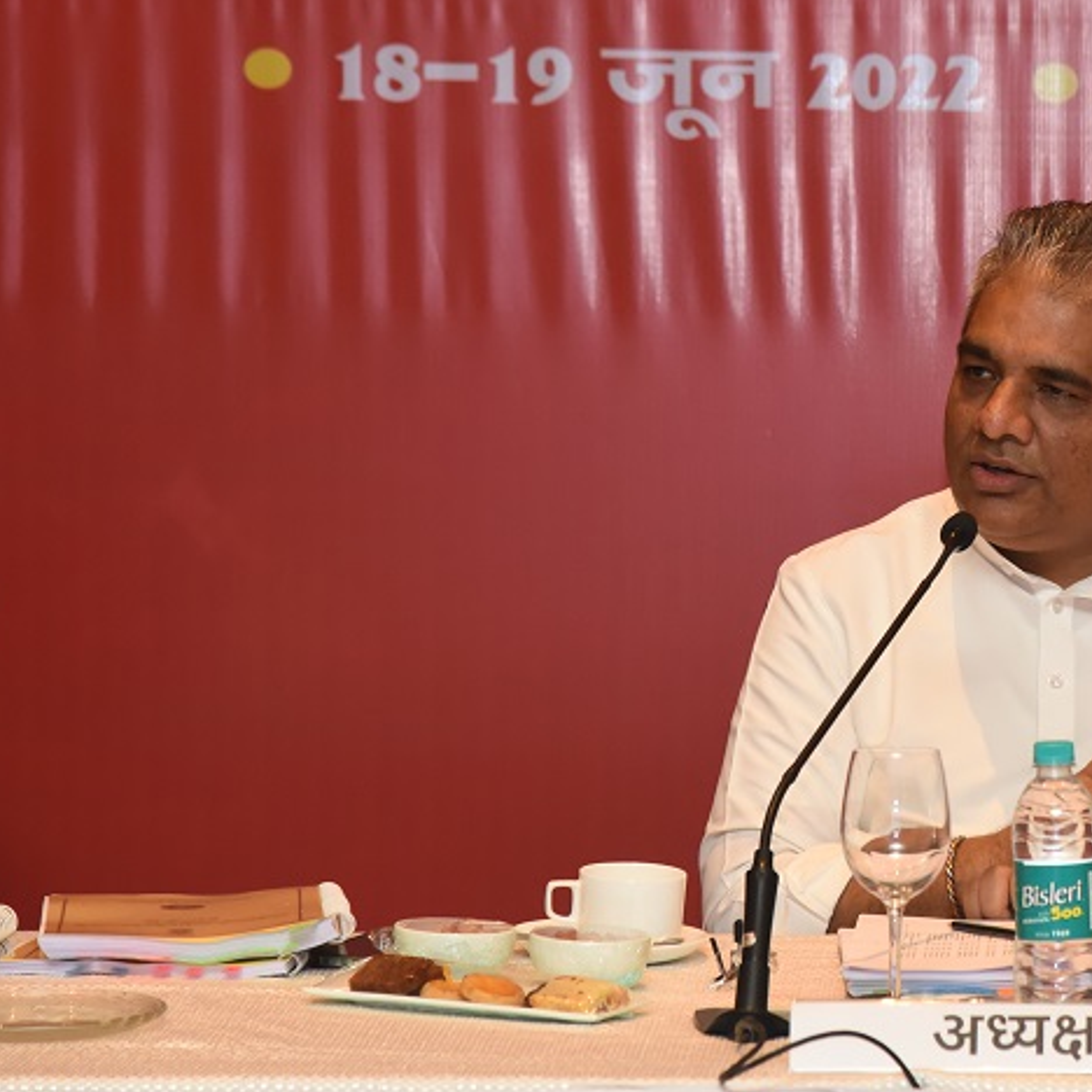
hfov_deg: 8.0
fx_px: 7780
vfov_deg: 8.0
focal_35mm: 218
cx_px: 1027
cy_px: 419
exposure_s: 1/200
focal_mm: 120
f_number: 5.6
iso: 3200
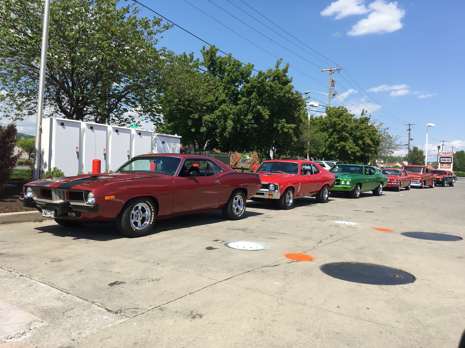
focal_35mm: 29
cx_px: 232
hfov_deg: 61.7
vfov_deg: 48.2
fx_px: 390
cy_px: 174
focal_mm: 4.15
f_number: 2.2
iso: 25
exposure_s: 1/1350
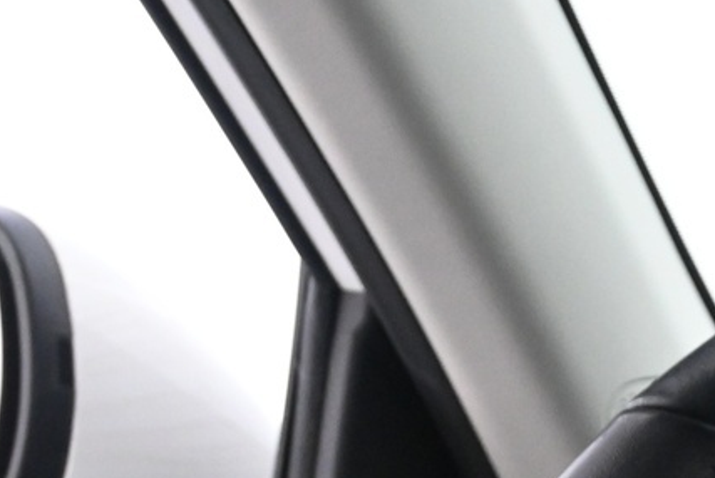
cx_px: 1030
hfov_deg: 13.0
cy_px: 817
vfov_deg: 8.8
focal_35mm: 151
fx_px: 2997
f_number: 4.5
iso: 2500
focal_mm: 26.5
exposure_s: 1/25
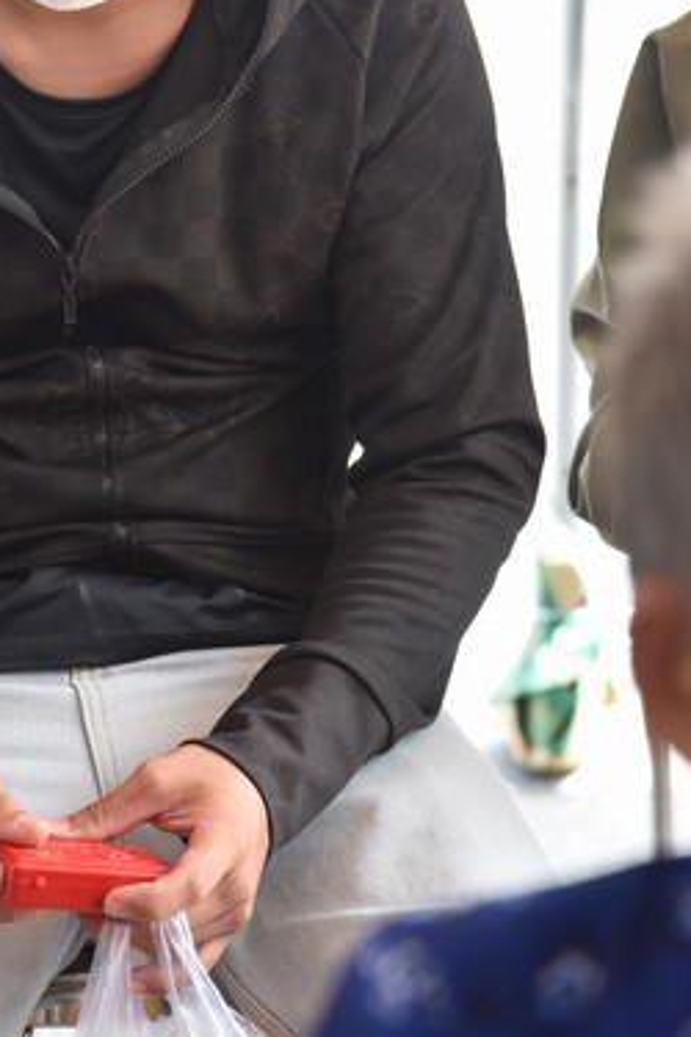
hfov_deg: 6.6
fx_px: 5988
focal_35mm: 208
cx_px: 105
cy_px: 337
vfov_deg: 9.9
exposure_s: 1/200
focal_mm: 120
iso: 800
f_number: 4
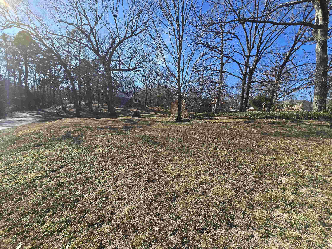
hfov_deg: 106.2
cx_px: 166
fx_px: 125
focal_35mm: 13
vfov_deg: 89.9
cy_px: 124
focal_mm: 2.2
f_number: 2.2
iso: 50
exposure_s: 1/1248
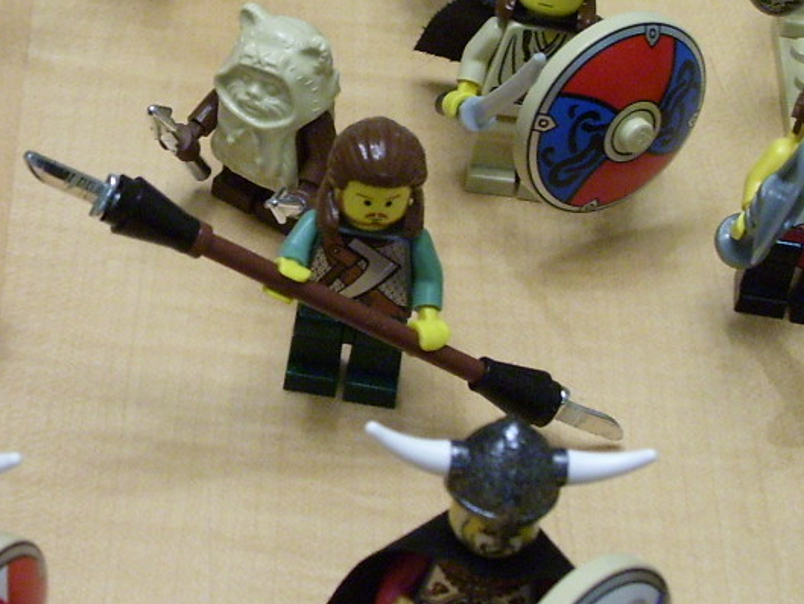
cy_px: 151
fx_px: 2370
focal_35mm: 102
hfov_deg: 19.1
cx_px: 161
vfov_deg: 14.5
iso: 160
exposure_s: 1/10
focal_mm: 7.6
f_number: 3
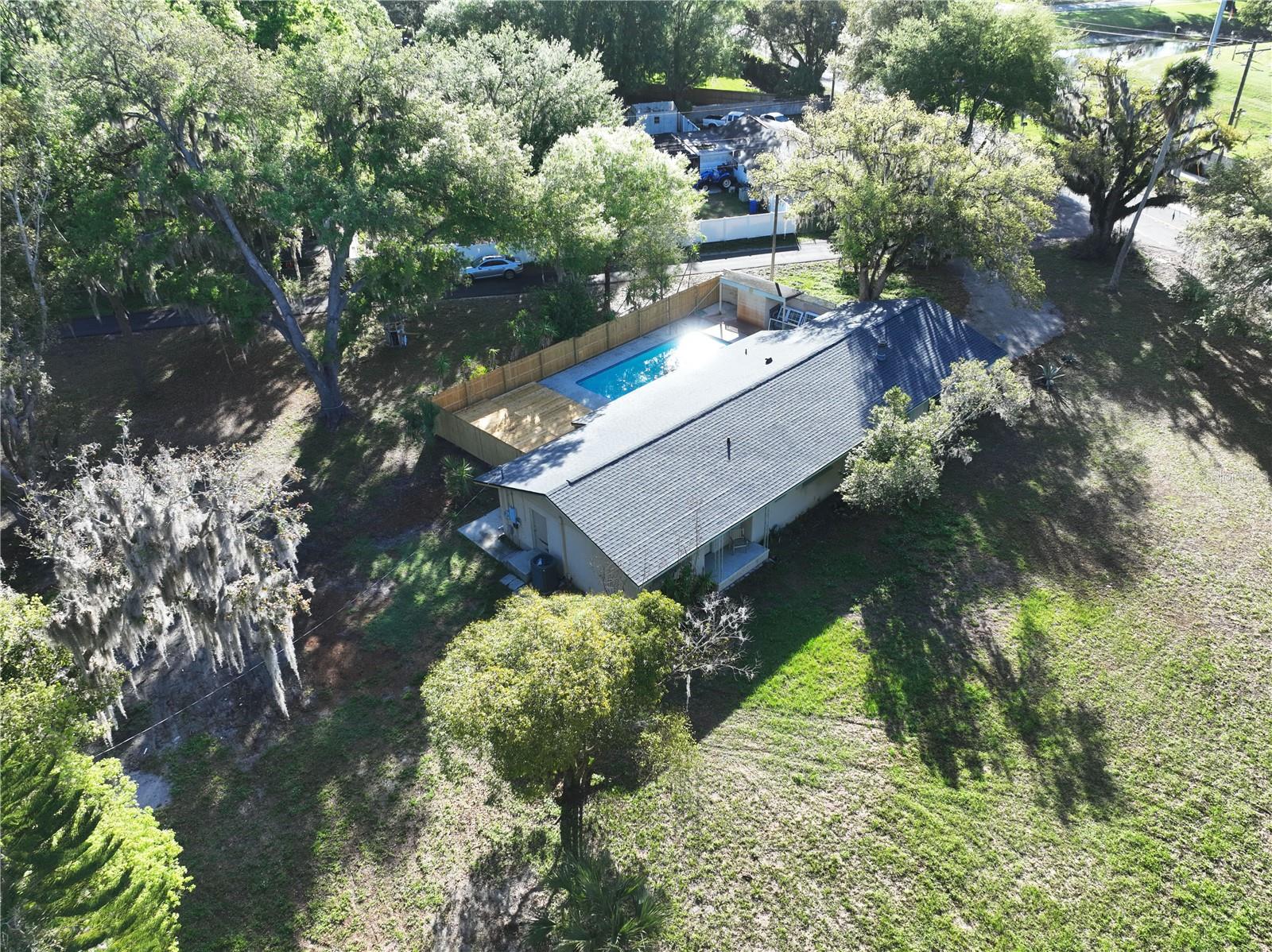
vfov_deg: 56.8
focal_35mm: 24
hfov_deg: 71.6
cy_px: 476
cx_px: 636
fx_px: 881
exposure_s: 1/240
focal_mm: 12.29
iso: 200
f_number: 3.2
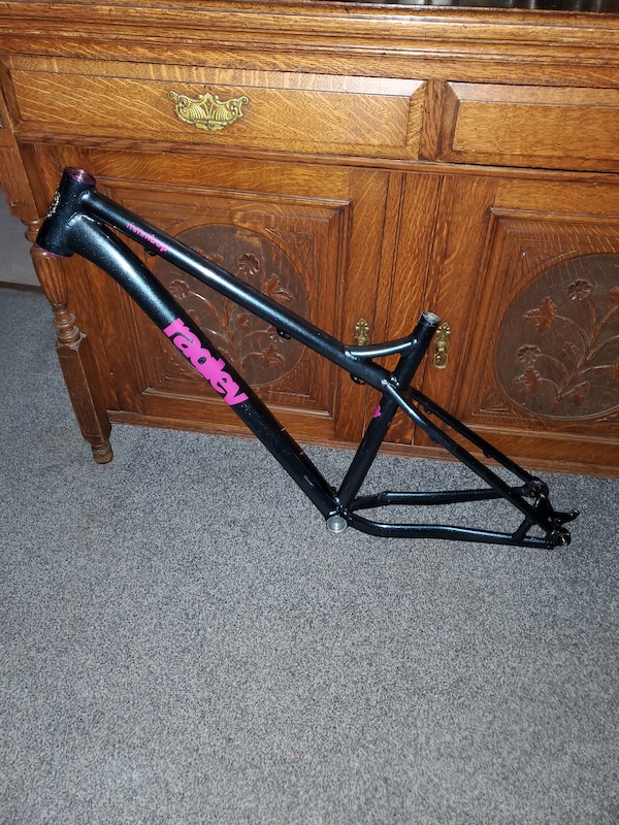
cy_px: 412
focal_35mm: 26
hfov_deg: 53.1
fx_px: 620
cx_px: 310
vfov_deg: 67.3
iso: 125
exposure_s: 1/15
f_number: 1.5
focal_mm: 4.3
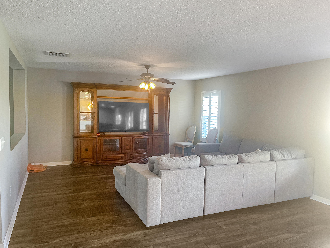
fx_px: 238
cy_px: 124
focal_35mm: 25
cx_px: 165
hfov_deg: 69.4
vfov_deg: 54.9
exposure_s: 1/60
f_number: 1.6
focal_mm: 5.1
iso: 250
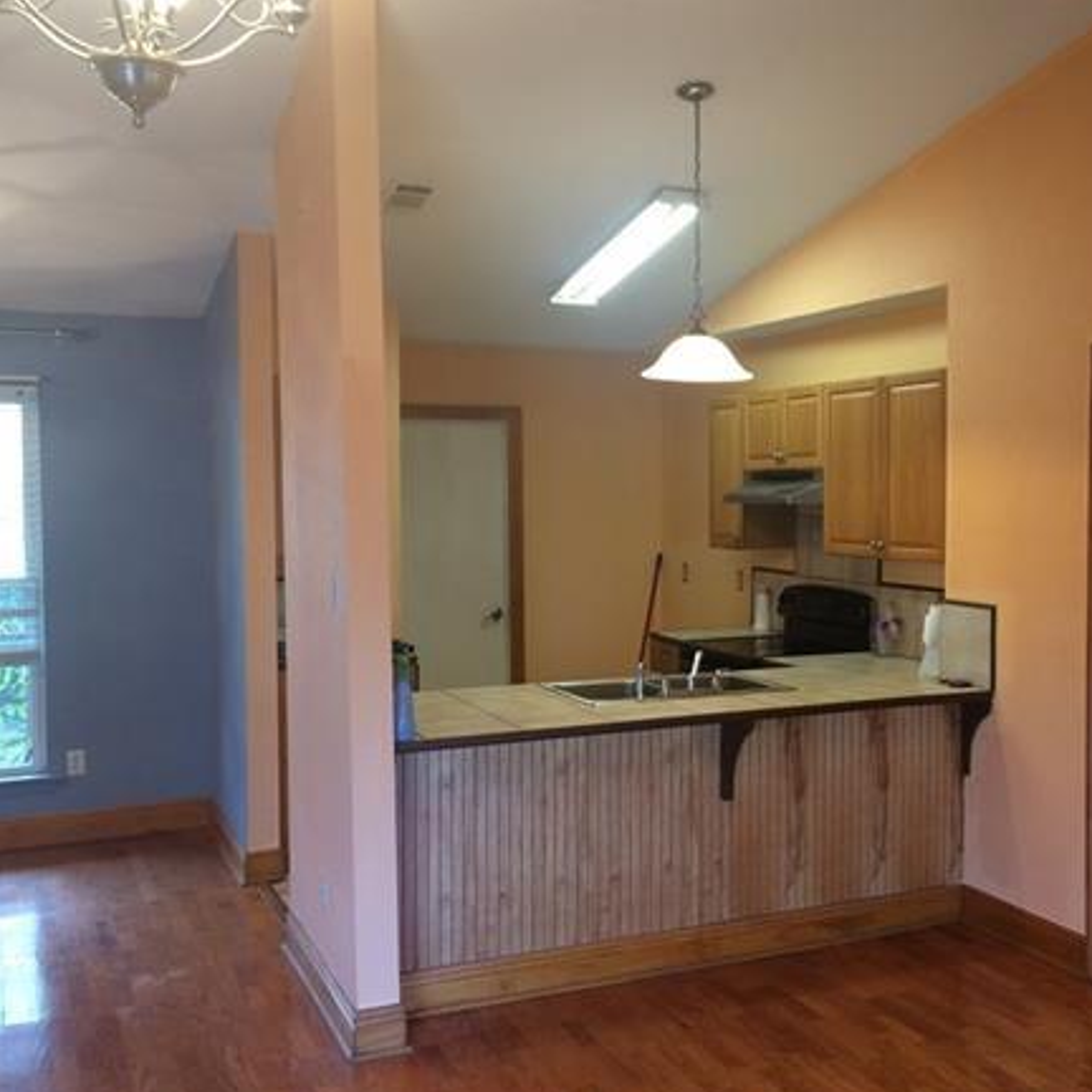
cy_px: 561
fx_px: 1356
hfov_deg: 43.3
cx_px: 723
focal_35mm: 38
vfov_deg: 43.9
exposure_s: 1/30
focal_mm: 4.15
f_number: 2.2
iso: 80
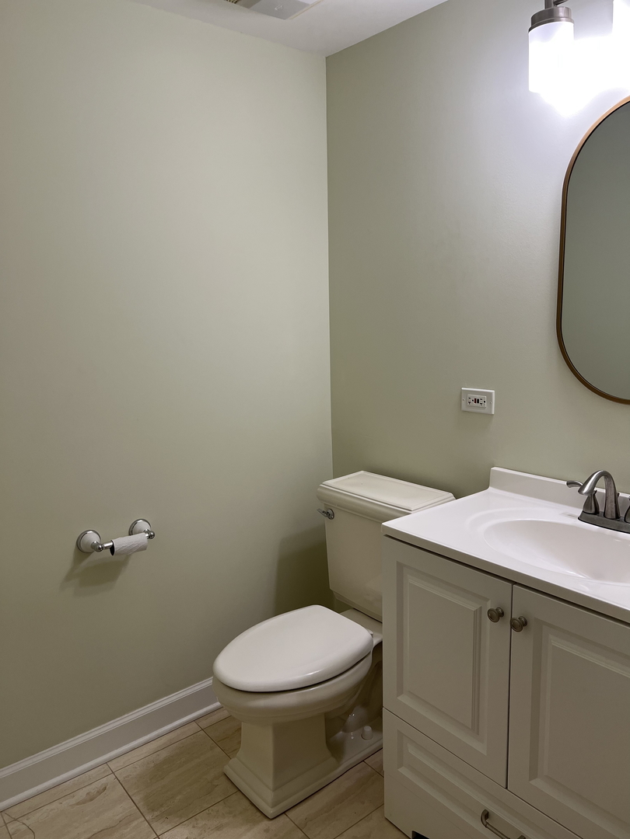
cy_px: 420
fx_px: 631
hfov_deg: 53.1
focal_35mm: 26
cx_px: 315
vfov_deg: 67.3
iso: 64
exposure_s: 1/120
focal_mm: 5.7
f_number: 1.5
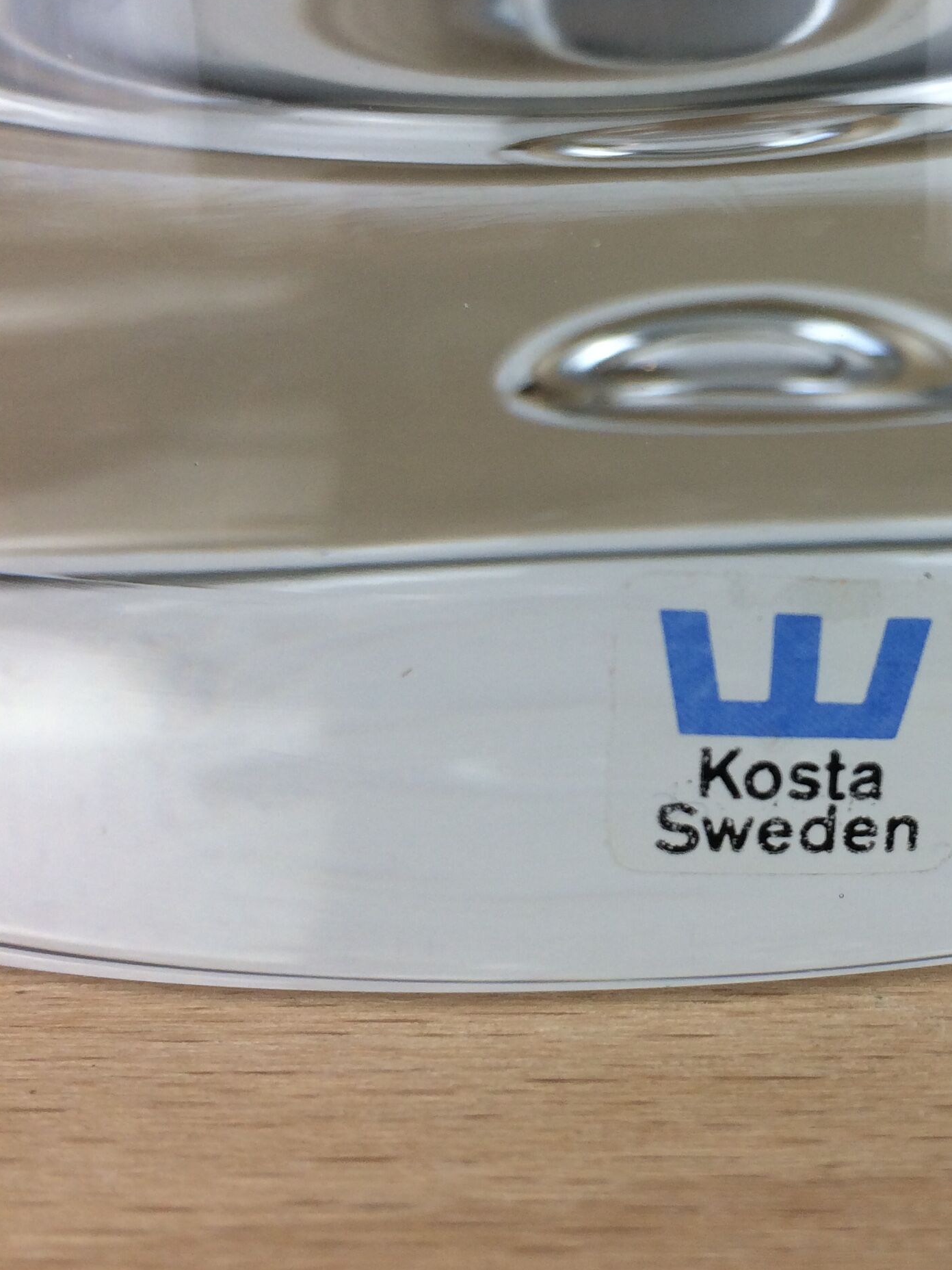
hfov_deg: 27.6
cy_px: 593
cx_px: 834
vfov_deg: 37.5
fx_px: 1870
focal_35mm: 51
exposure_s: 1/100
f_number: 2.2
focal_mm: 4.15
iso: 50
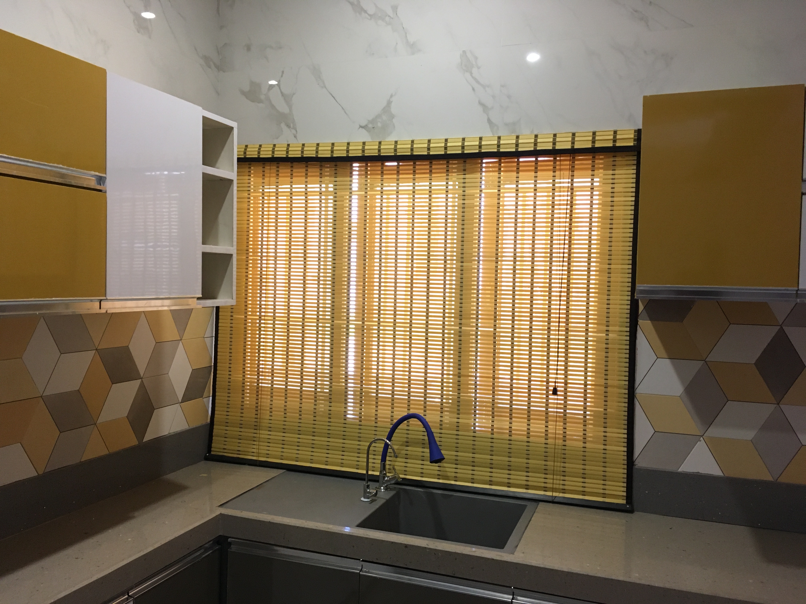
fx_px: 675
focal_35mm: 29
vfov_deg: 48.2
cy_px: 302
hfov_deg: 61.7
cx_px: 403
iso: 200
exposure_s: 1/33
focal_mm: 4.15
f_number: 2.2
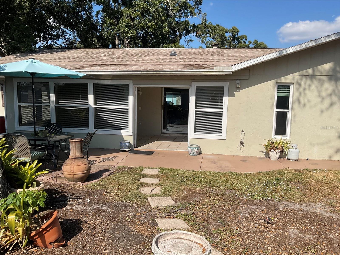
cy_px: 128
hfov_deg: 61.7
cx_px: 170
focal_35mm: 29
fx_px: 285
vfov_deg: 48.2
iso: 16
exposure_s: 1/2320
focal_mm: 3
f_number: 1.8
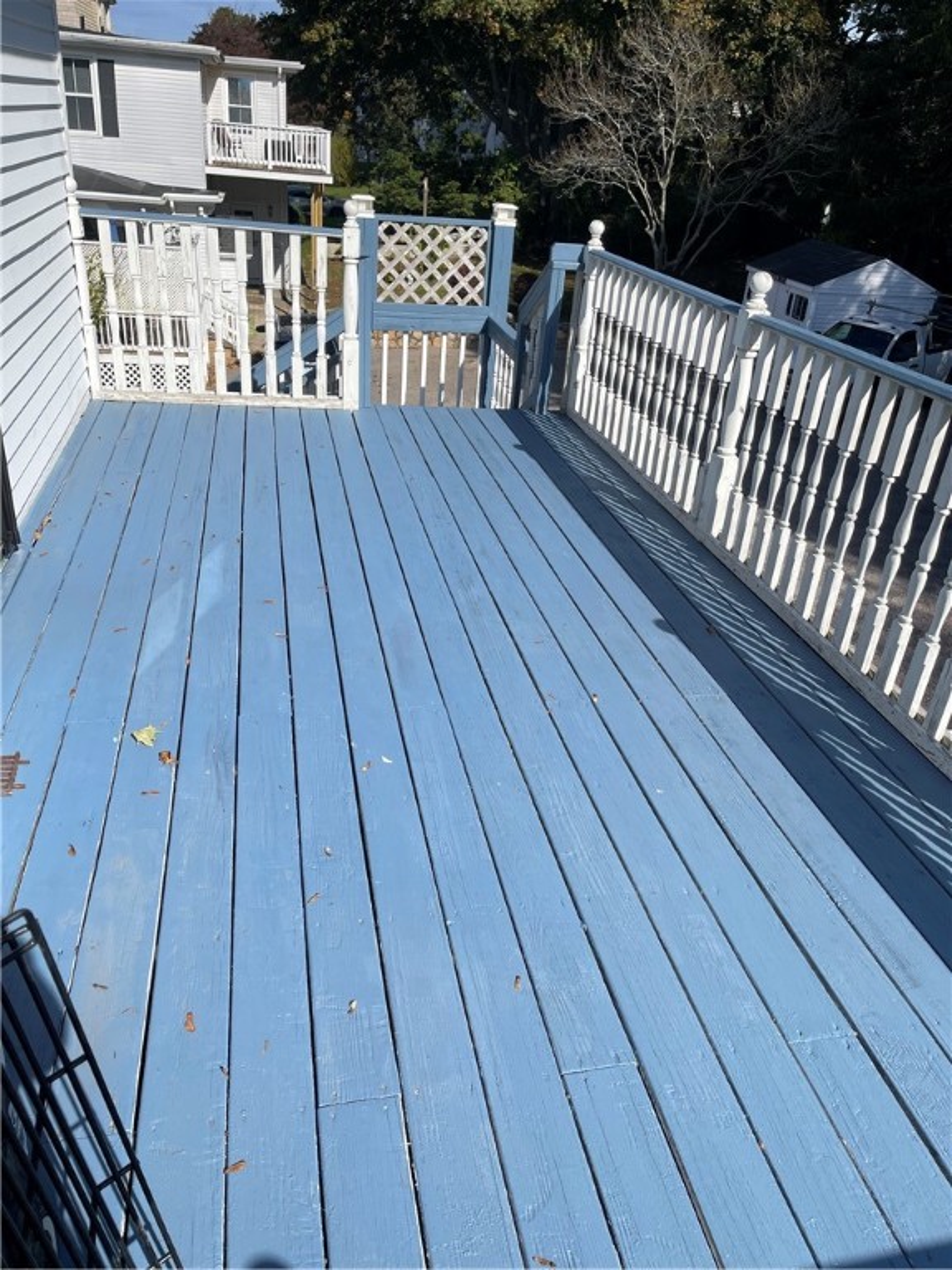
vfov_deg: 67.3
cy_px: 635
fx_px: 953
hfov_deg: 53.1
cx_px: 476
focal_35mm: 26
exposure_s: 1/4717
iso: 32
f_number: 1.6
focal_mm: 5.1
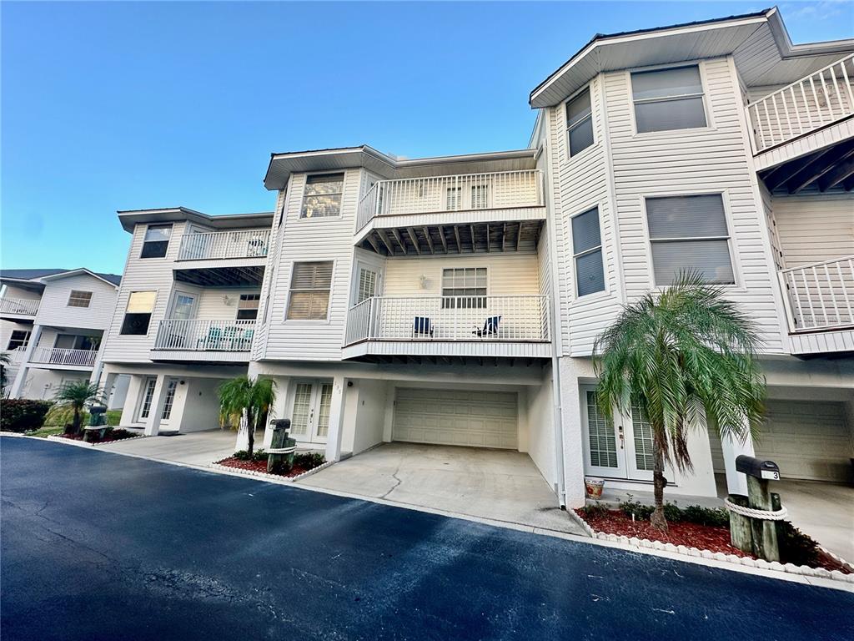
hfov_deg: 102.1
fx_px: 345
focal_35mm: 14
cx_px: 427
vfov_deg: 85.7
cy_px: 320
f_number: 2.2
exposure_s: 1/260
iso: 40
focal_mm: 2.22
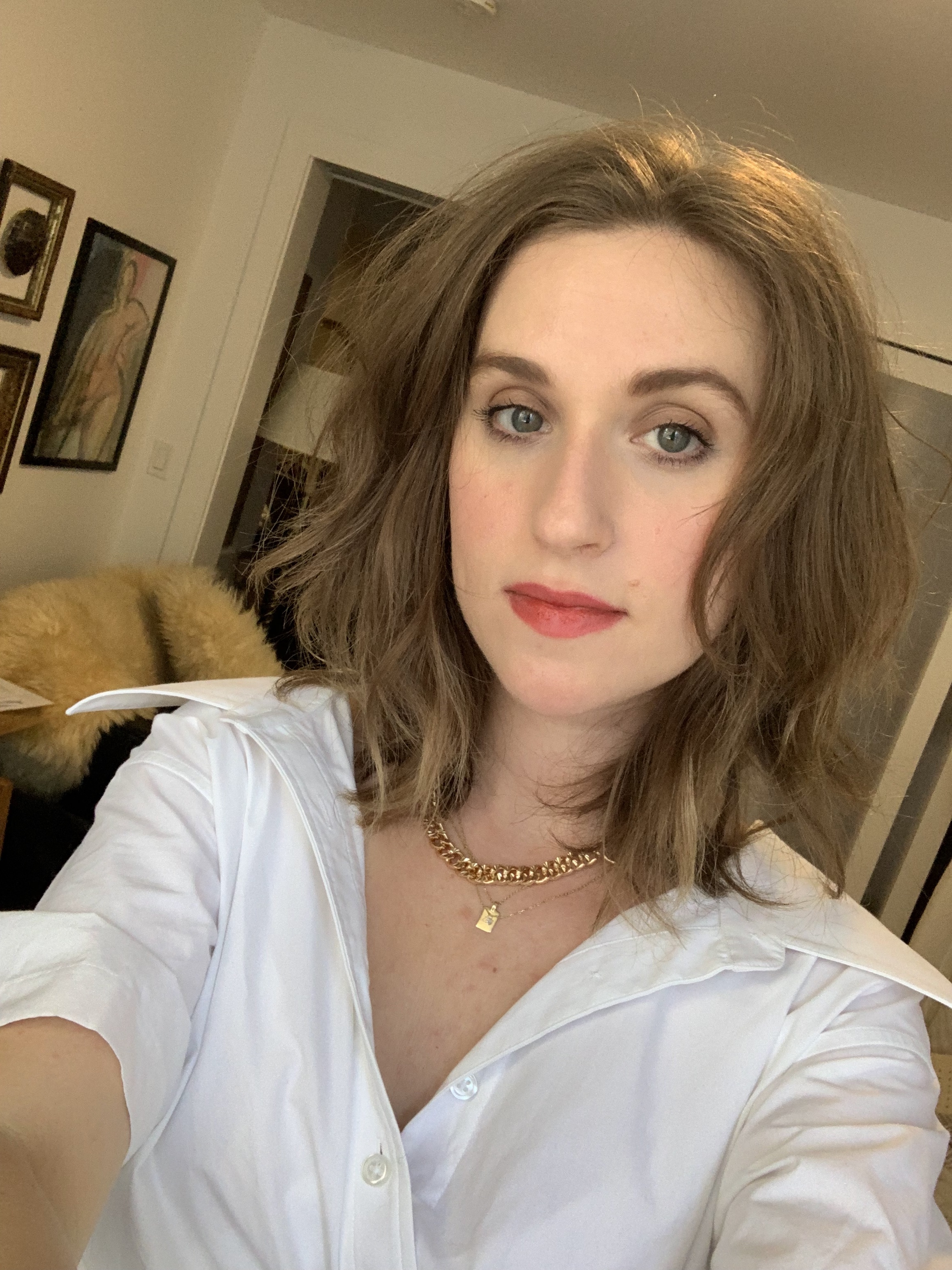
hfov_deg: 44.2
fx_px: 1173
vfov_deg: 56.8
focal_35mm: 32
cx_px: 476
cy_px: 635
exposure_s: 1/60
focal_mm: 2.87
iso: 200
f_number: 2.2
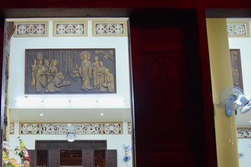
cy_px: 138
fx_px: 293
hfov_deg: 44.8
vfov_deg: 30.9
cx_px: 62
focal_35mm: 42
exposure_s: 1/80
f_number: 4
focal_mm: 24
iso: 1600
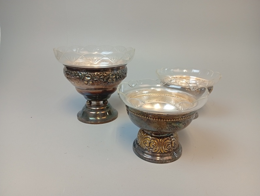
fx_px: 203
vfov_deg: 51.5
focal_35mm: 27
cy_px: 98
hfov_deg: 65.3
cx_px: 130
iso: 269
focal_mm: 3.98
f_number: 1.8
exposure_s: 1/33.3
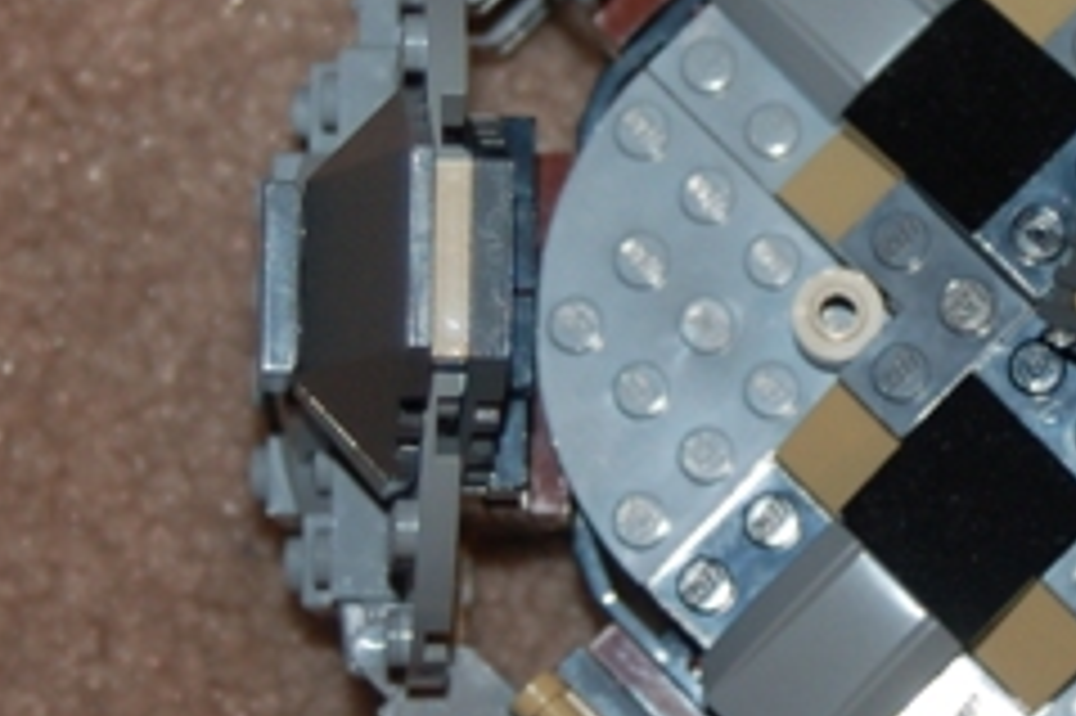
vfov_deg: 5.8
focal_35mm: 236
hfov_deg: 8.7
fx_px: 7049
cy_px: 261
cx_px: 1135
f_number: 4.8
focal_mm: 50
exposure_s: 1/60
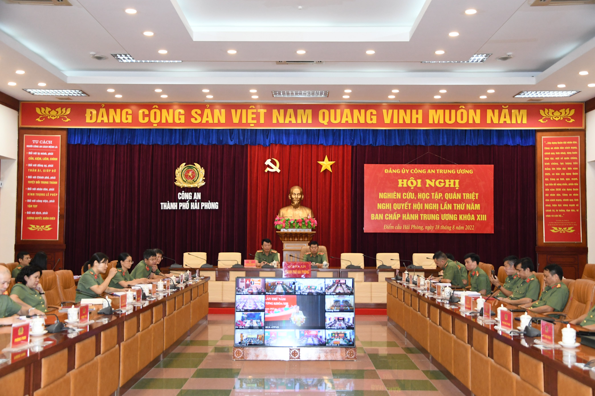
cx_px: 298
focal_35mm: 39
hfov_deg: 49.6
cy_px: 198
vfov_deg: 34.2
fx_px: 645
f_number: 4
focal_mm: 26
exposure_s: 1/200
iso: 2500
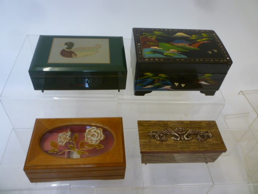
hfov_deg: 61.7
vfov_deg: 48.2
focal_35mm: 29
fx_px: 216
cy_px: 97
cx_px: 129
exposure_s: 1/30
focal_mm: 5.2
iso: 200
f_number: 3.3
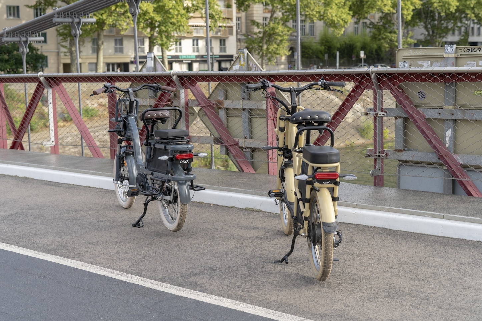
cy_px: 157
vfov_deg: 26.0
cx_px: 234
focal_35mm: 52
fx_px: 696
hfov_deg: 38.2
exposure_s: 1/200
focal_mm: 50
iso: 100
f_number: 4.5
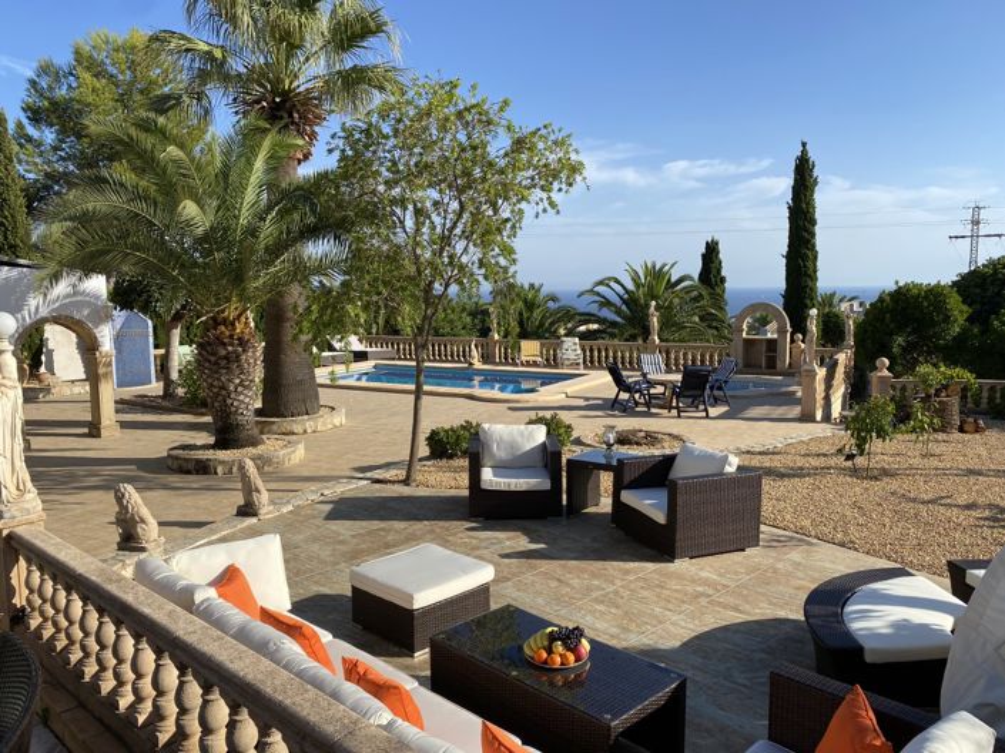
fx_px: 754
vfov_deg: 53.0
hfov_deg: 67.3
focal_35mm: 26
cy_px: 376
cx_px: 502
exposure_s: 1/2688
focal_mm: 4.25
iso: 32
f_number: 1.8
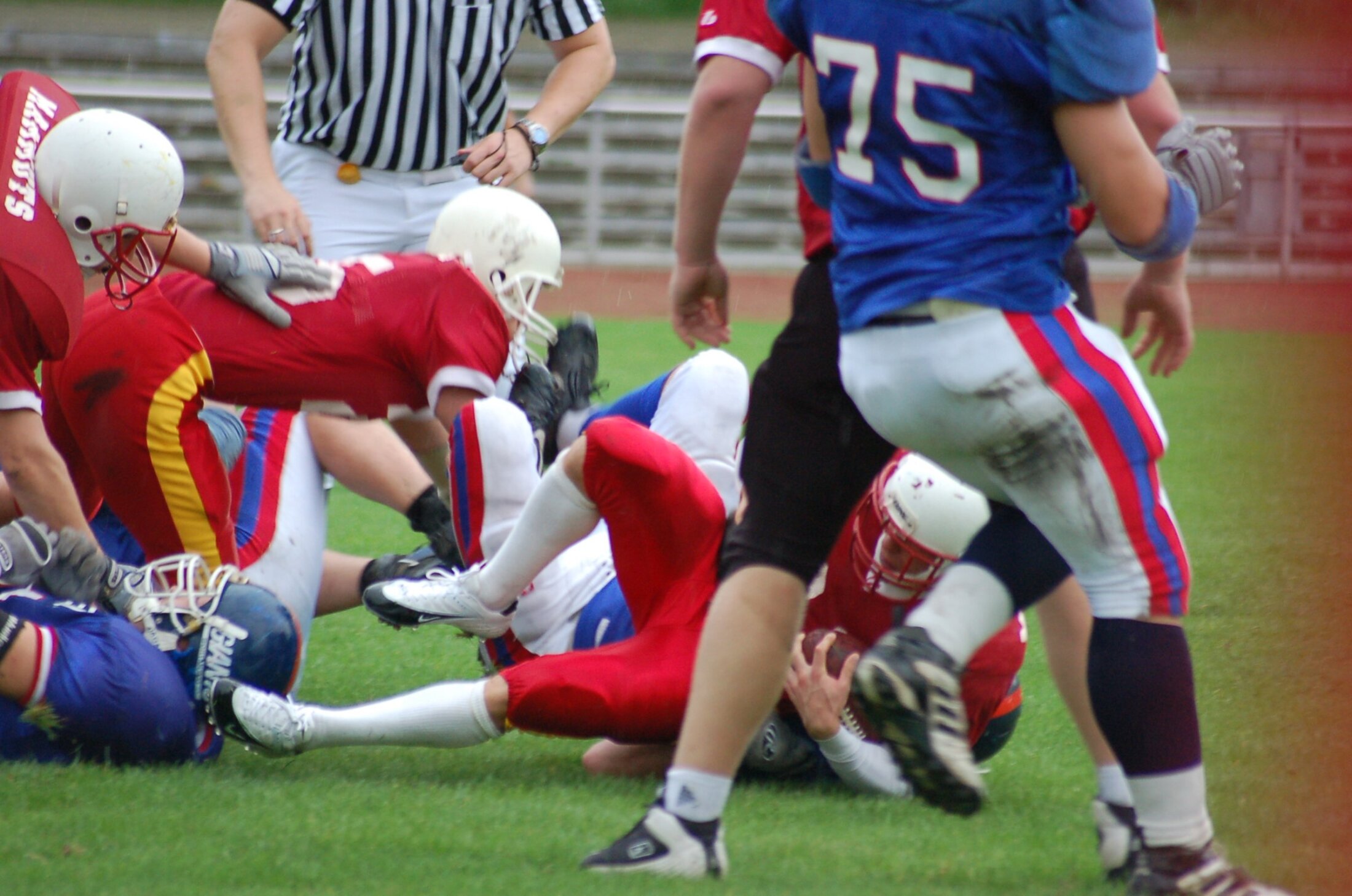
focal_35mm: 360
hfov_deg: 5.7
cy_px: 448
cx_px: 676
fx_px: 13494
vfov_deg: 3.8
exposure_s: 1/250
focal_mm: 240
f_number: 5.3
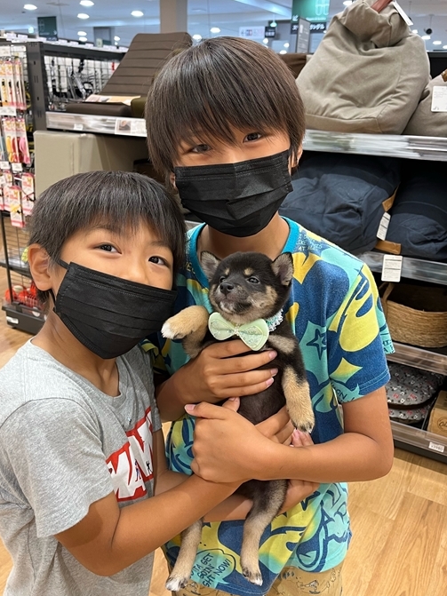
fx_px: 534
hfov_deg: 45.4
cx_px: 224
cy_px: 307
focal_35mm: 31
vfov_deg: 58.3
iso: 160
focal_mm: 5.1
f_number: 1.6
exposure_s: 1/50
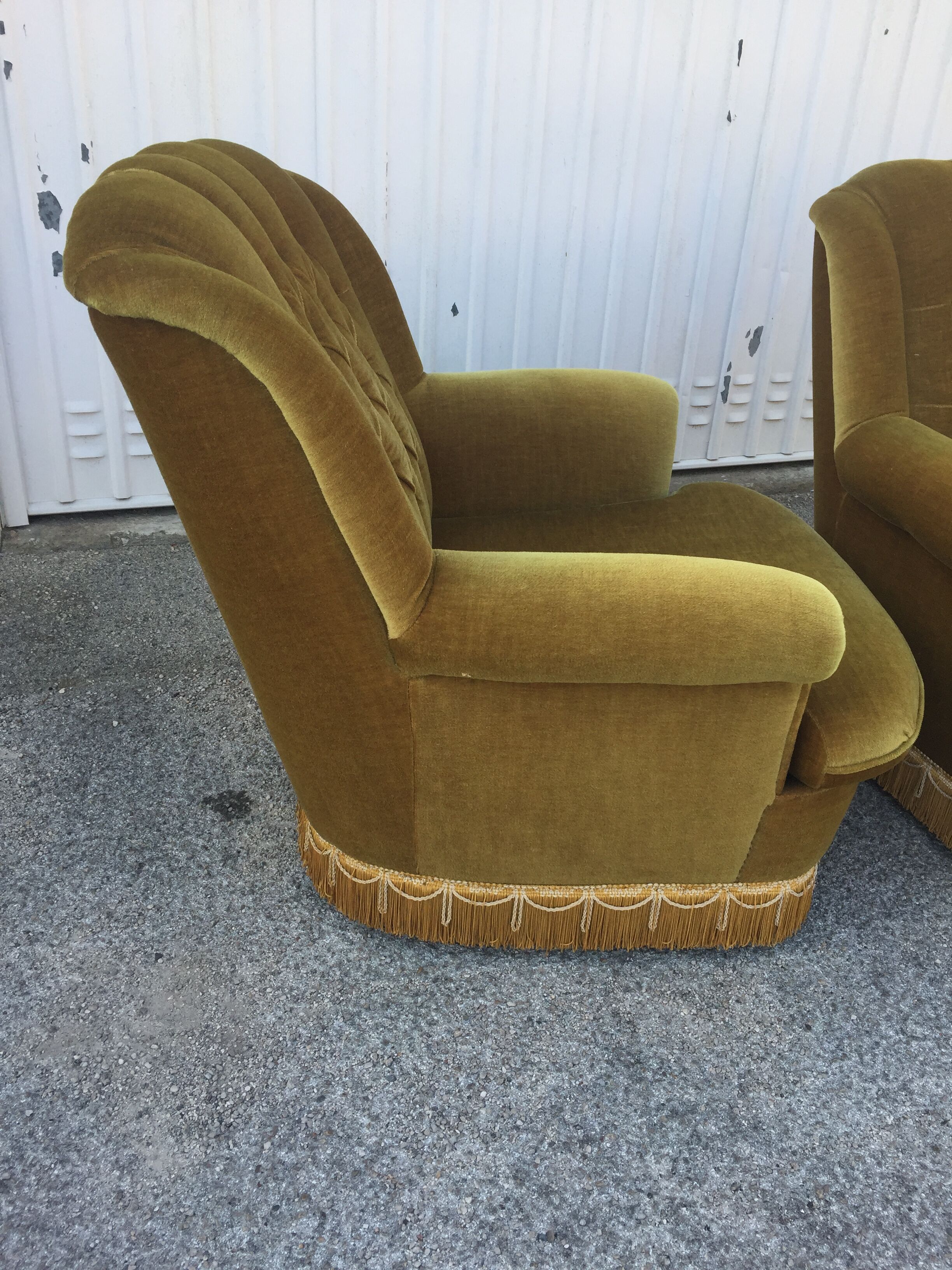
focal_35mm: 29
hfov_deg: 48.2
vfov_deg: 61.7
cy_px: 635
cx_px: 476
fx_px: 1063
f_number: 2.2
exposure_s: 1/291
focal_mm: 4.15
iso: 32
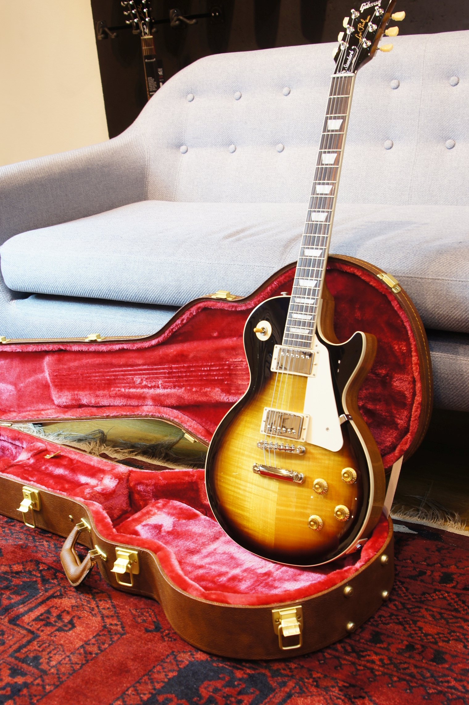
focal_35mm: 45
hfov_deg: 29.8
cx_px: 234
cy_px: 352
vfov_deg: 43.6
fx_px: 881
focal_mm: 30
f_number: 7.1
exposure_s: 1/2
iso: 100
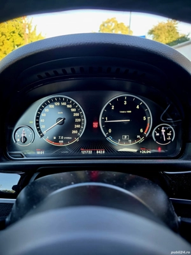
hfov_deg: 58.9
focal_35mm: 23
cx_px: 96
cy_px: 128
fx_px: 169
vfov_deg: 73.9
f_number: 1.7
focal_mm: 6.3
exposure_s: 1/50.3
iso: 100
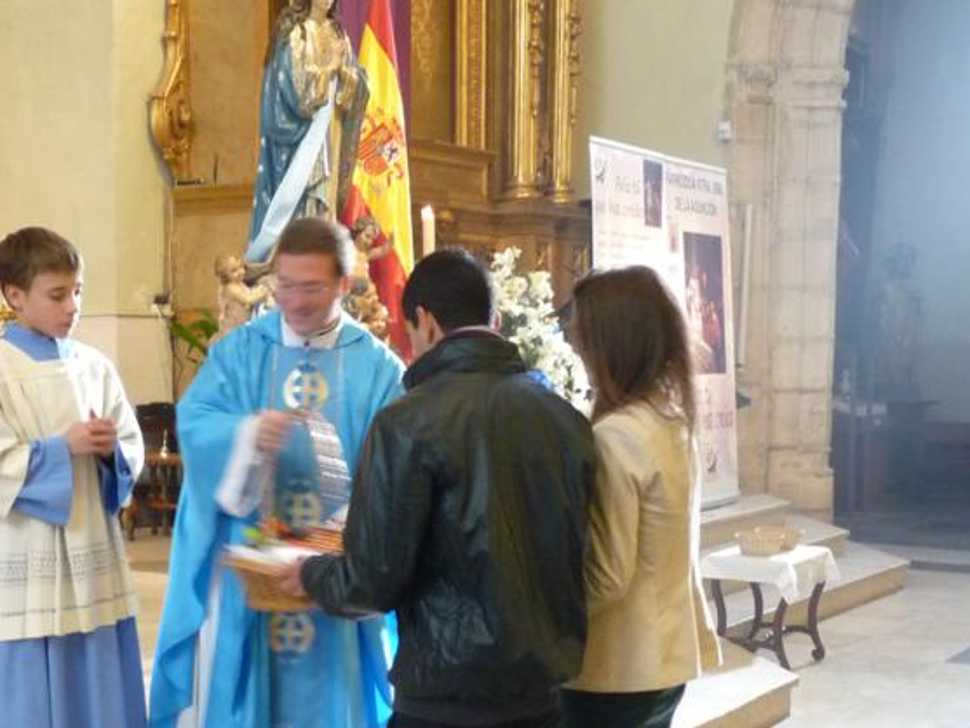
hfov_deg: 34.1
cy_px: 517
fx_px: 1570
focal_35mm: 56
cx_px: 348
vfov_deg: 25.9
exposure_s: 1/10
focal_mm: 4.8
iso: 400
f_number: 2.8
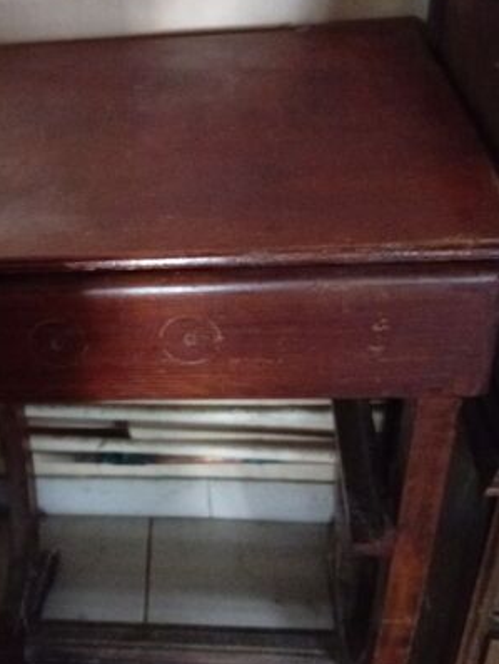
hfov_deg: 31.7
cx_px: 129
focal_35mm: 45
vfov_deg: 42.0
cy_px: 352
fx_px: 864
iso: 5000
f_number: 2.8
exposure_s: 1/14.3
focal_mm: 3.38
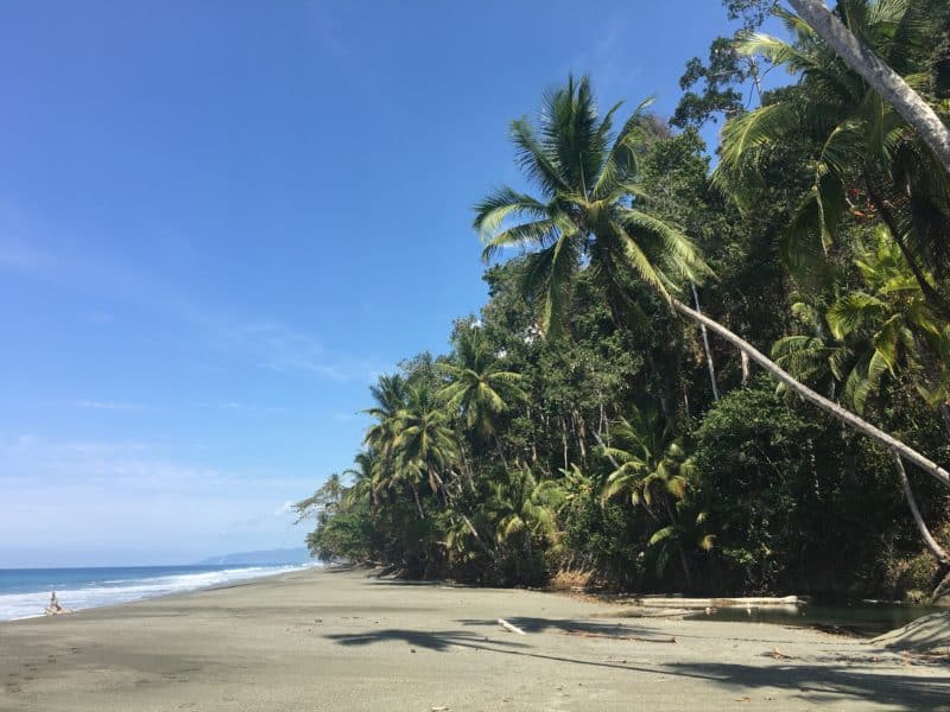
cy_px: 356
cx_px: 475
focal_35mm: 29
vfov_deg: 48.2
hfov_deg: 61.7
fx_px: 796
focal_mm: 4.15
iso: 25
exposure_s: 1/1241
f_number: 2.2
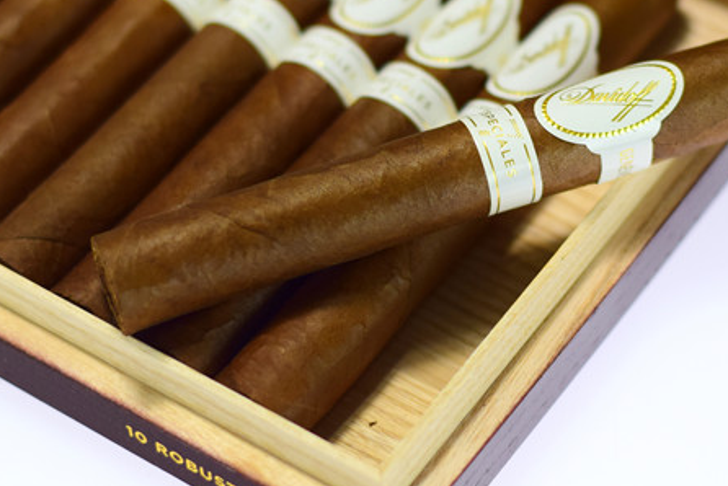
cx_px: 488
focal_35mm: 126
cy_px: 148
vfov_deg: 10.9
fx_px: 2550
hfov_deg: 16.2
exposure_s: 1/320
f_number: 2.5
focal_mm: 50
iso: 400
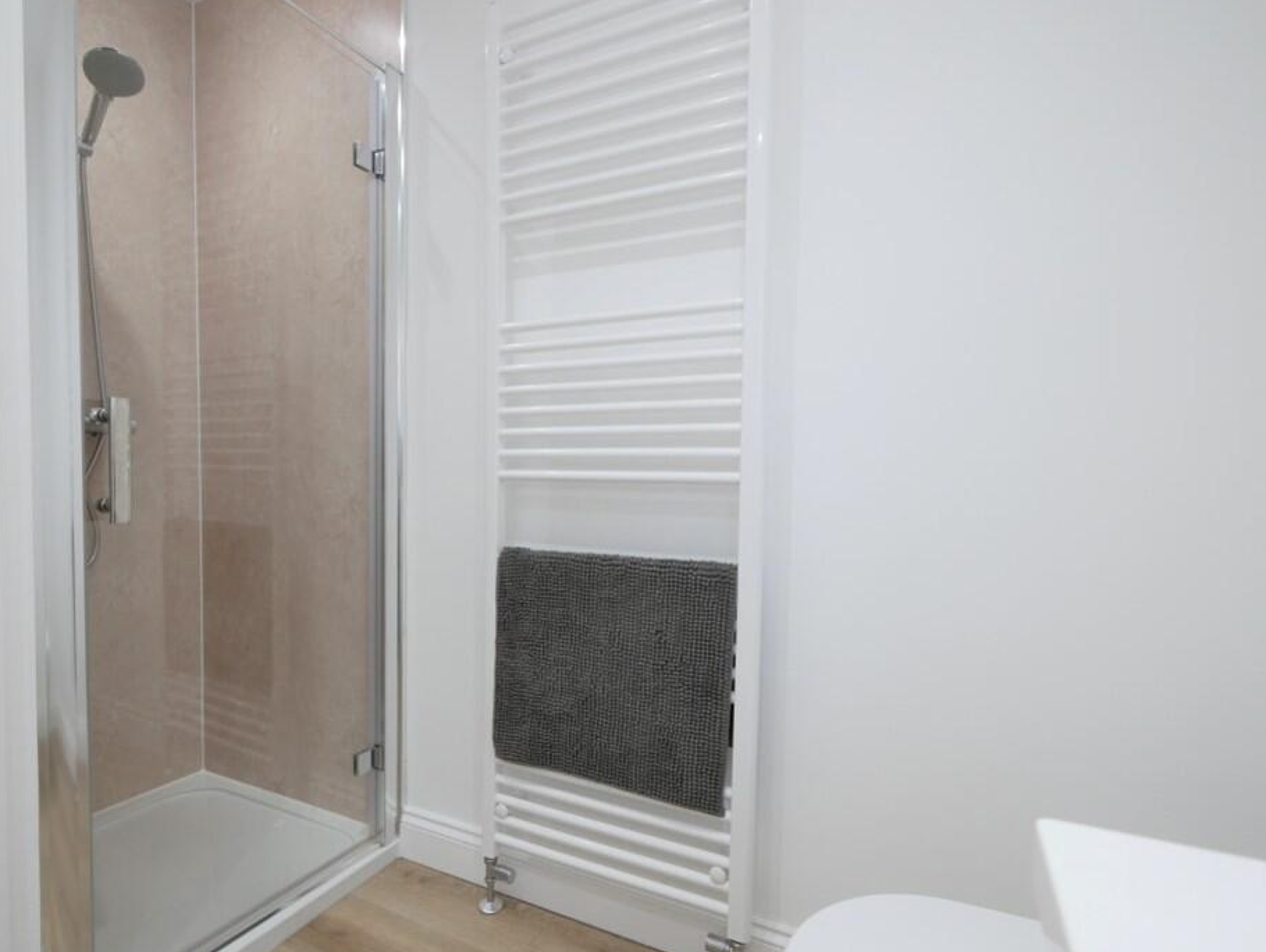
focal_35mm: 18
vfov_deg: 71.6
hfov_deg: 87.7
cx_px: 619
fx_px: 659
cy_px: 499
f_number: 4
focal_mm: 8
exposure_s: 1/60
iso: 320
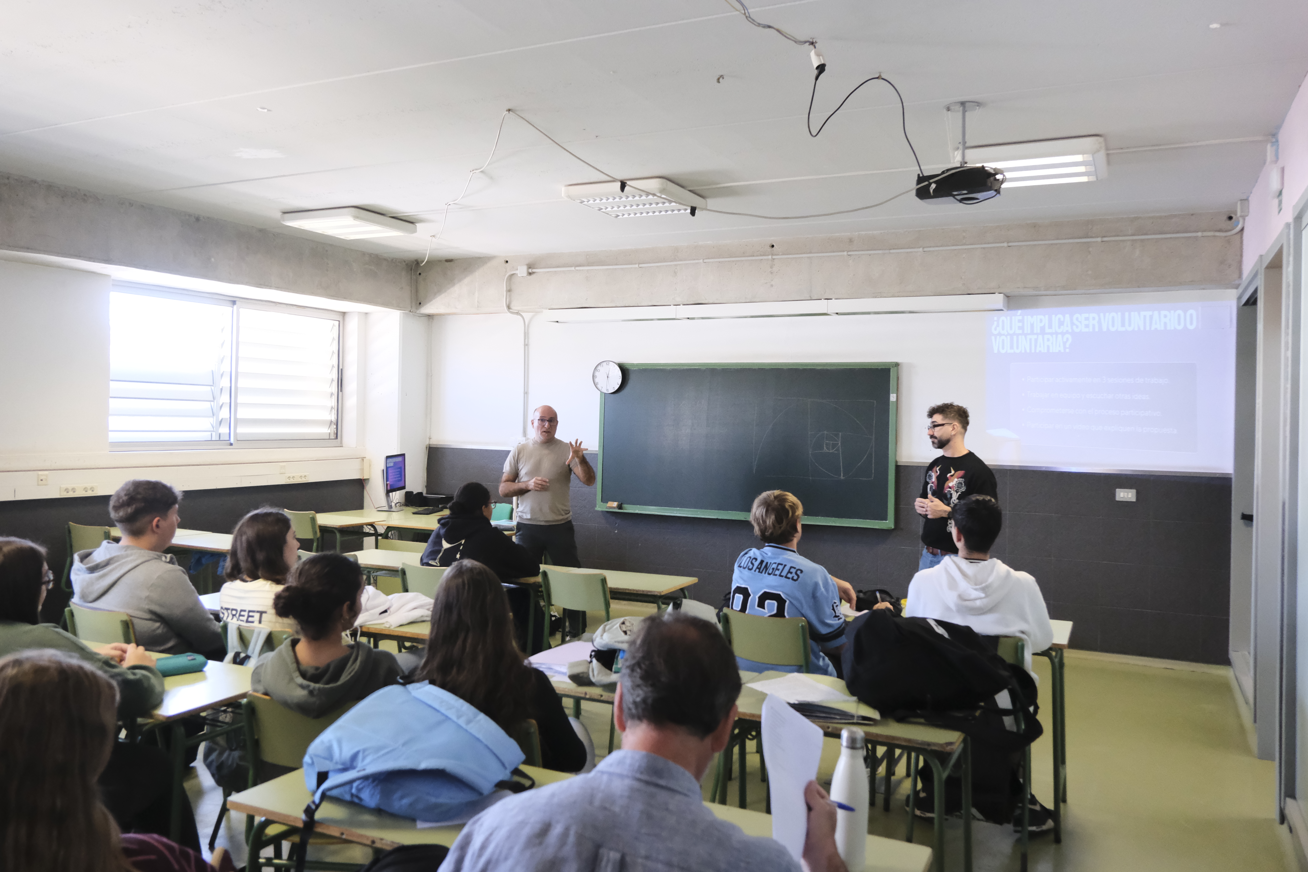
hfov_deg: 65.5
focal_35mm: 28
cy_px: 436
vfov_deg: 46.4
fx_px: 1017
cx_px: 654
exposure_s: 1/160
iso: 6400
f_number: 4
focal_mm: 18.4
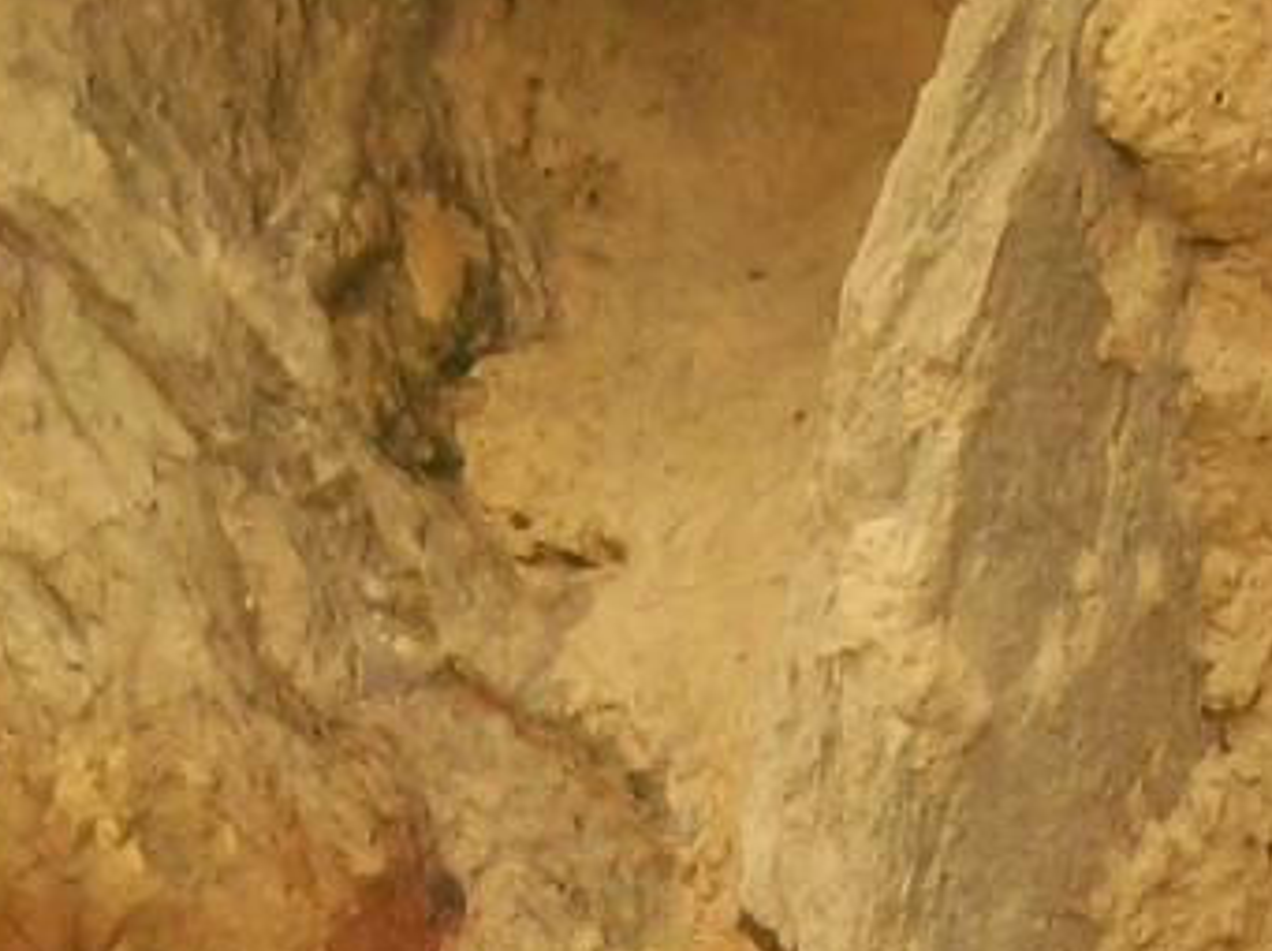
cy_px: 1954
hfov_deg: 9.4
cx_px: 246
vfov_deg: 6.8
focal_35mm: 211
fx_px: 7745
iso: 80
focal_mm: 7.6
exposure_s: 1/174
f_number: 3
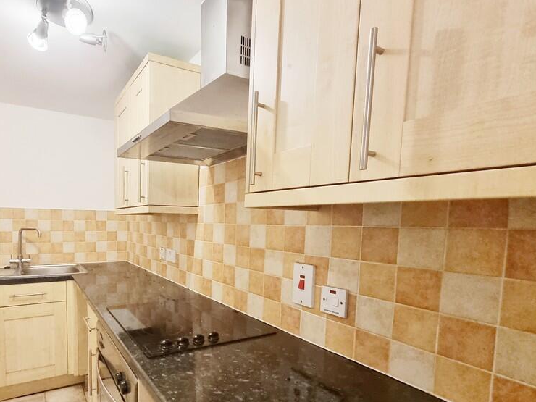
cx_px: 183
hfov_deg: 85.0
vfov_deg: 70.9
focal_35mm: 18
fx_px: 279
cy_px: 241
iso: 400
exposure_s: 1/50
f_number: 2.2
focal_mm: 2.2
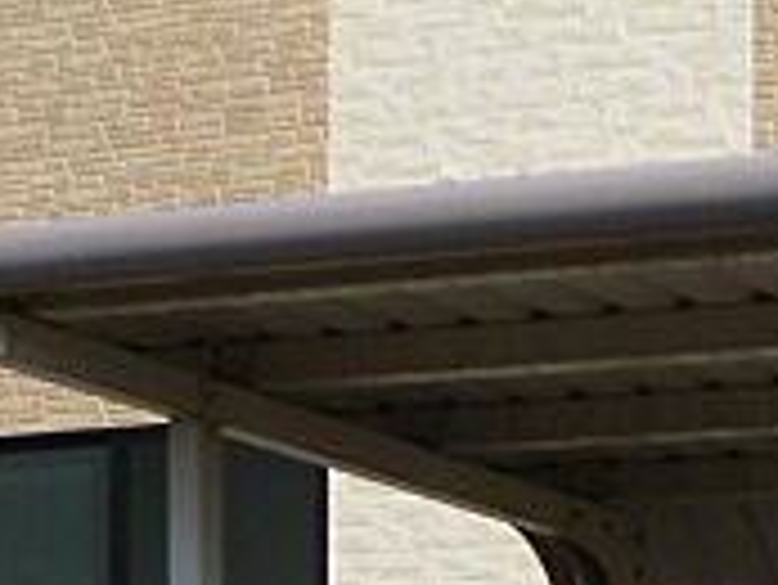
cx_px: 1061
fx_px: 3913
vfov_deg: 8.3
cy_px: 1008
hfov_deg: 11.0
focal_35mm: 174
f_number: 3.4
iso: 100
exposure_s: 1/800
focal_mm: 8.4
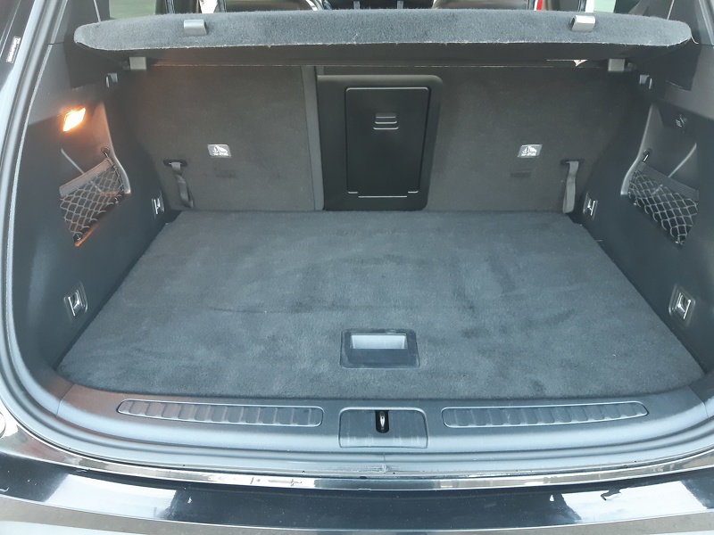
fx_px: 536
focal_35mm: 26
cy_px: 268
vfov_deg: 53.1
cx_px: 357
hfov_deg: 67.3
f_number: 1.7
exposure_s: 1/24
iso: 400
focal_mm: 3.92
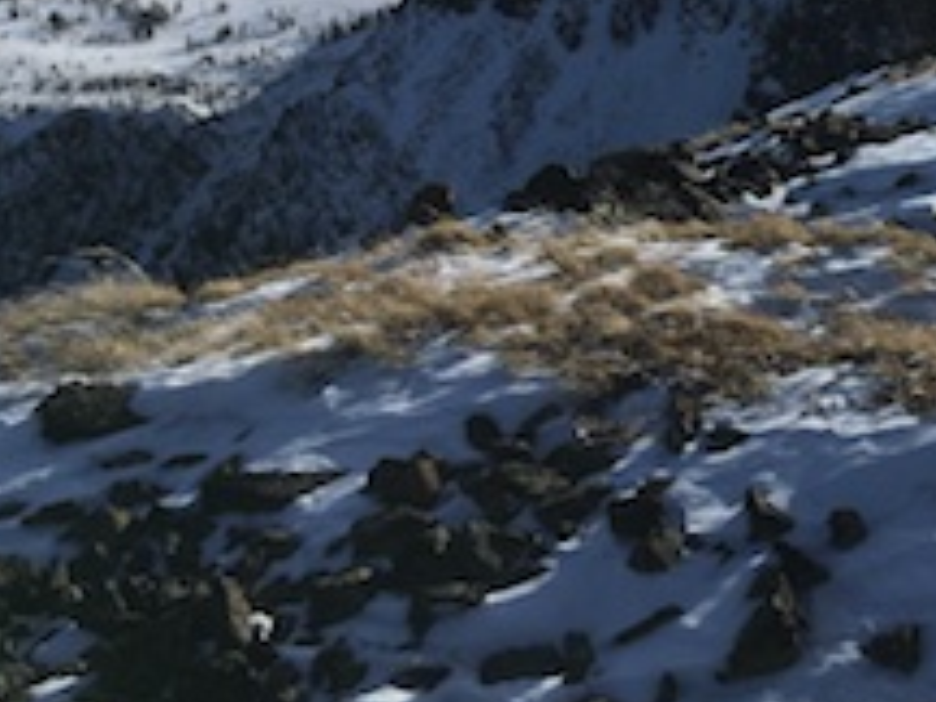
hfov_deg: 27.8
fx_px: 1812
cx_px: 862
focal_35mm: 67
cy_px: 20
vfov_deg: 21.3
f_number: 2.2
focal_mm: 4.15
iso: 25
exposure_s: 1/3344
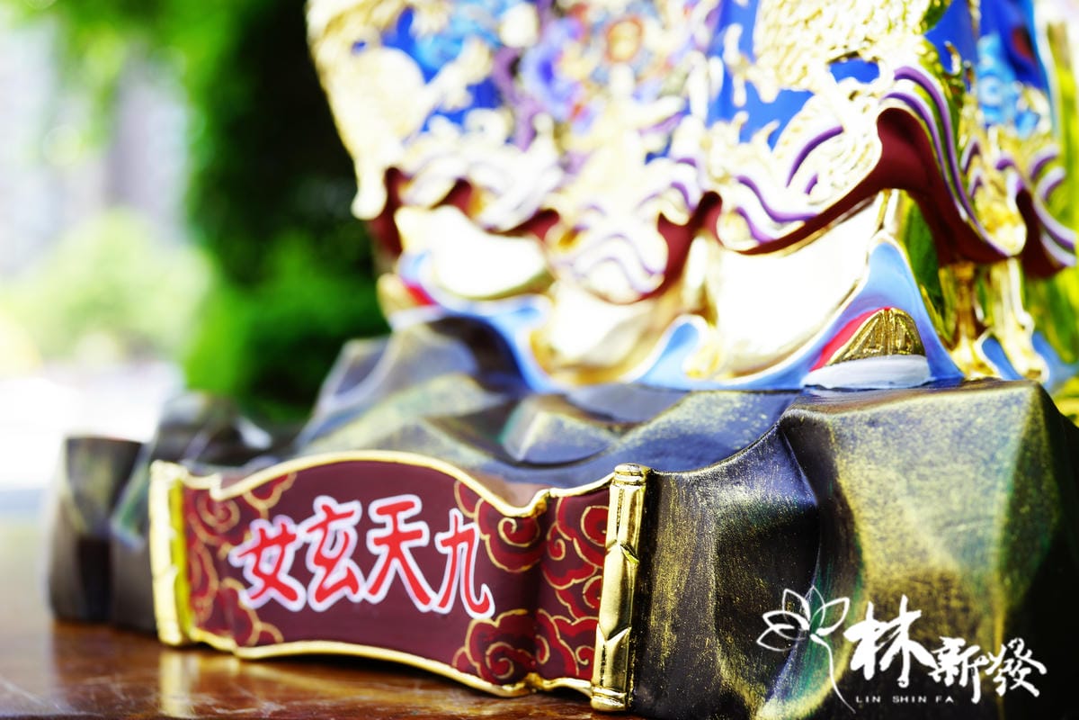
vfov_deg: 37.9
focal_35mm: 35
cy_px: 360
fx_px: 1049
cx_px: 540
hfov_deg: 54.4
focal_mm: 35
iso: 200
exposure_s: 1/125
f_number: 5.6
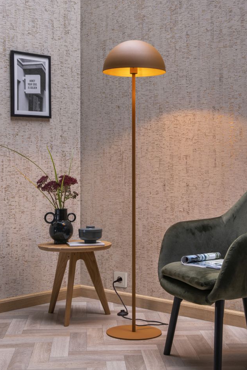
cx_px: 122
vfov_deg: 32.8
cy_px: 158
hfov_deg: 22.3
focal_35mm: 61
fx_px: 627
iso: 100
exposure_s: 1.3
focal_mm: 48
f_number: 14
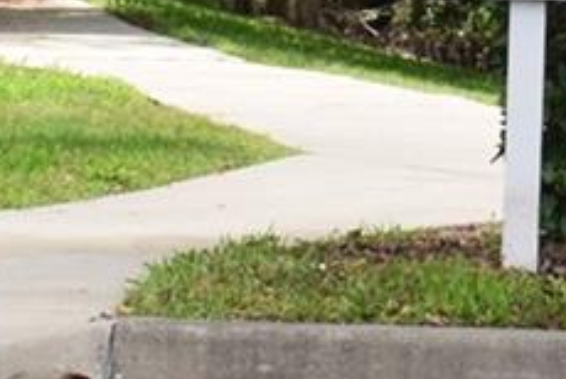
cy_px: -118
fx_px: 7871
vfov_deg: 2.8
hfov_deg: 4.1
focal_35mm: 500
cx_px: 404
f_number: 10
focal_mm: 48
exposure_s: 1/250
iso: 400
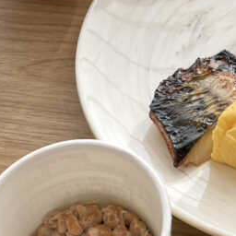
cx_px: 152
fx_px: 710
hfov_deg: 18.8
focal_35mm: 92
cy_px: 81
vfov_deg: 18.8
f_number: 1.6
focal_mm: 5.1
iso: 50
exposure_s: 1/569
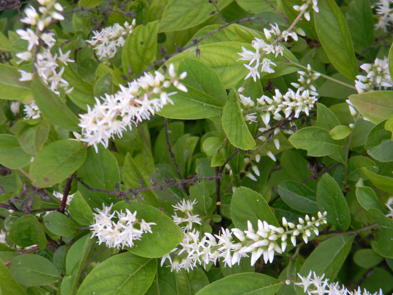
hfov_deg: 17.7
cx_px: 196
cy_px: 148
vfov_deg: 13.3
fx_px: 1260
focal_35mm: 111
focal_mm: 26.8
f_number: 5
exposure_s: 1/30
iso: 291
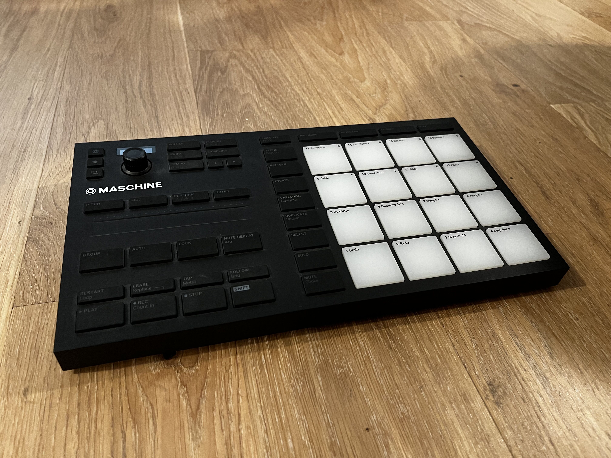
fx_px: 459
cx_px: 306
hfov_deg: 67.3
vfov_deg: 53.1
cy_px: 229
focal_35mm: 26
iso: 500
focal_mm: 5.1
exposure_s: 1/33
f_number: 1.6
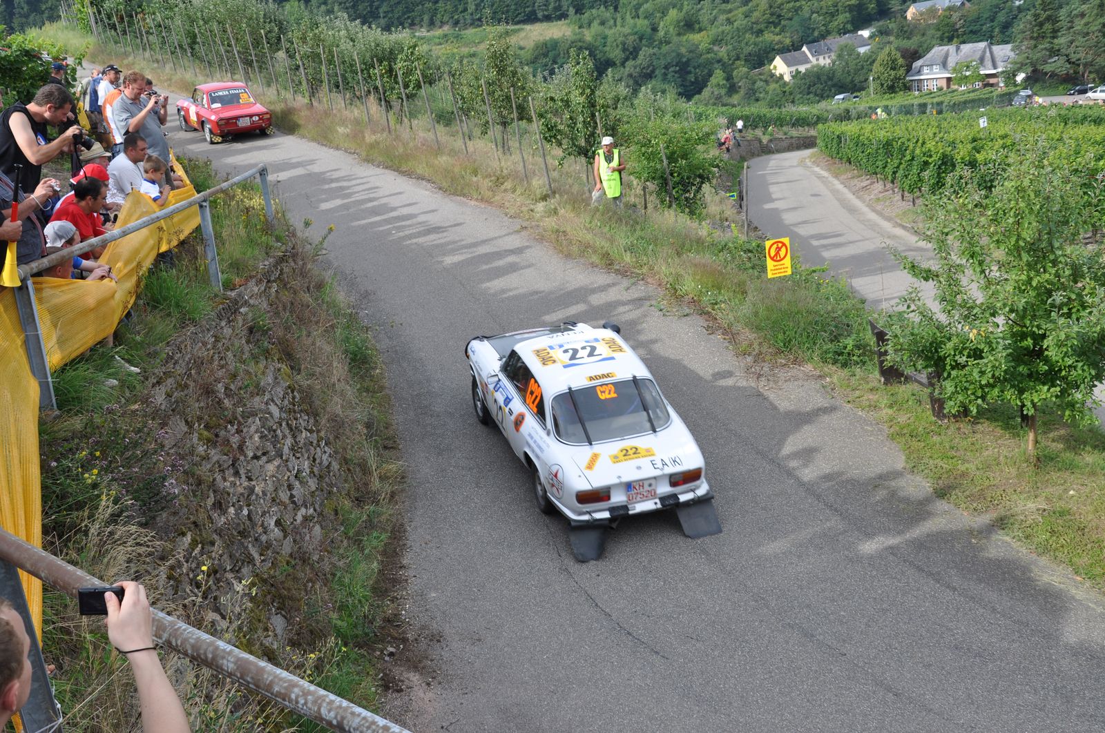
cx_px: 552
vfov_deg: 34.1
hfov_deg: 49.6
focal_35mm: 39
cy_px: 366
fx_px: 1195
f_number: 8
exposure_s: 1/250
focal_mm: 26
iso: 200
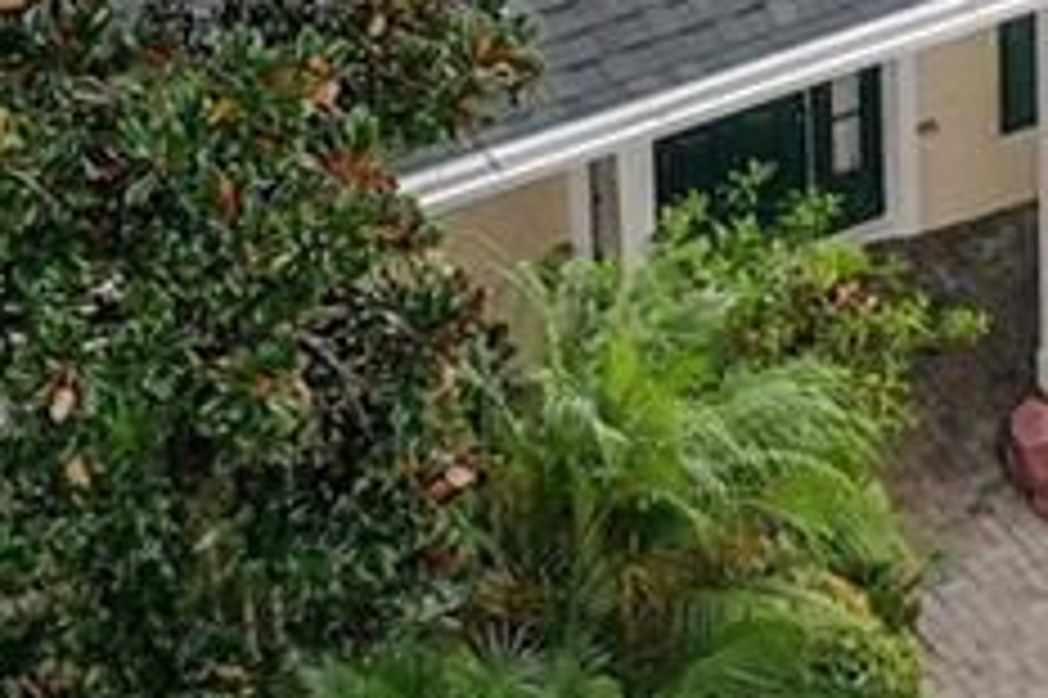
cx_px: 976
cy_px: -437
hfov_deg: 10.7
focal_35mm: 192
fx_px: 5585
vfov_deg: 7.0
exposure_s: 1/30
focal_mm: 10.26
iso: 320
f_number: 2.8
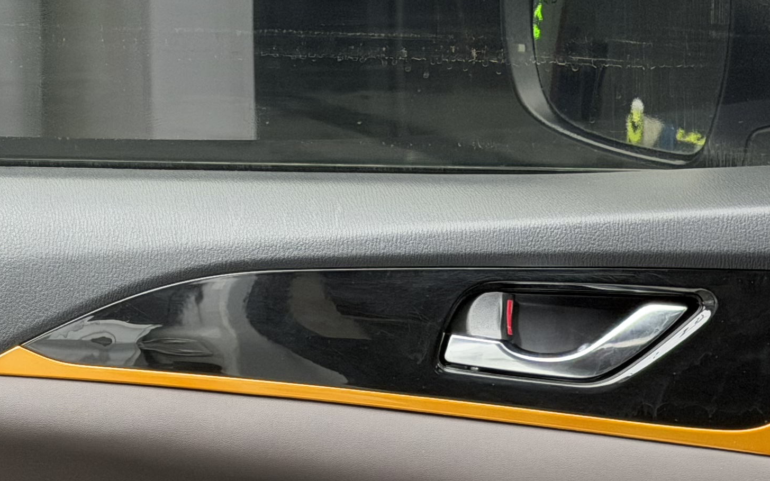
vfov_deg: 9.2
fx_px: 2959
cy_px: 589
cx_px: 124
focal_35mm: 141
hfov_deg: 14.7
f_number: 1.78
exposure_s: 1/121
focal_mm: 6.76
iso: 125
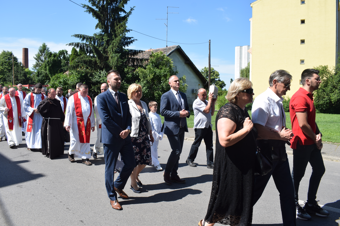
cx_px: 170
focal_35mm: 30
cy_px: 113
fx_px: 283
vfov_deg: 43.6
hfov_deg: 61.9
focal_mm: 20
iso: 200
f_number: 9
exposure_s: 1/320
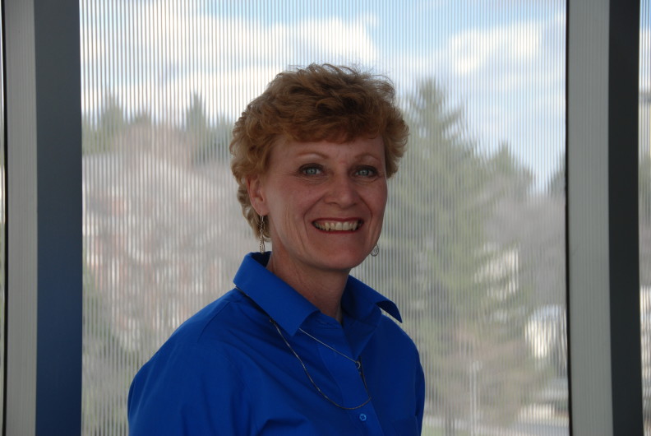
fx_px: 1684
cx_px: 326
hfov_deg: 21.9
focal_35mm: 93
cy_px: 218
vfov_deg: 14.7
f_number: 5
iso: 200
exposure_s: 1/250
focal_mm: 62
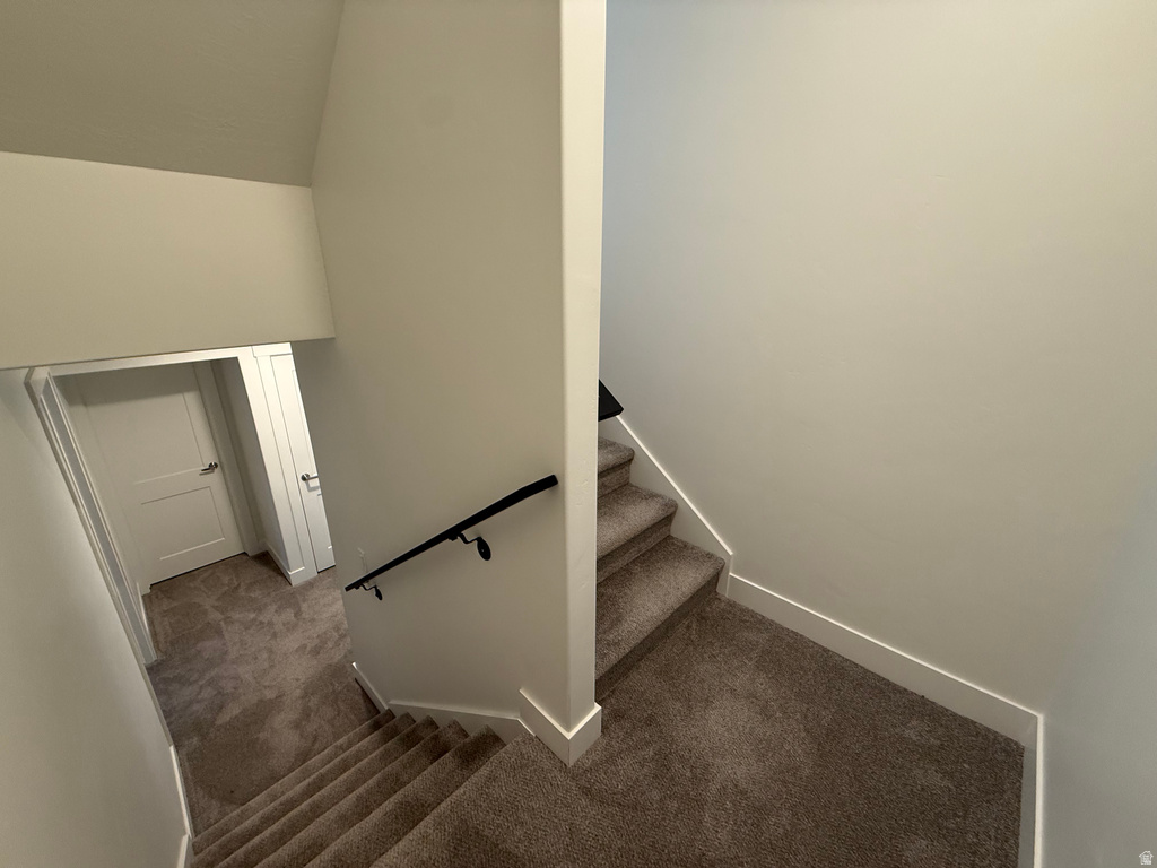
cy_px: 434
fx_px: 468
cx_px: 578
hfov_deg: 102.1
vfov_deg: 85.7
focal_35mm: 14
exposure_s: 1/60
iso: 250
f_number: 2.2
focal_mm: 2.22
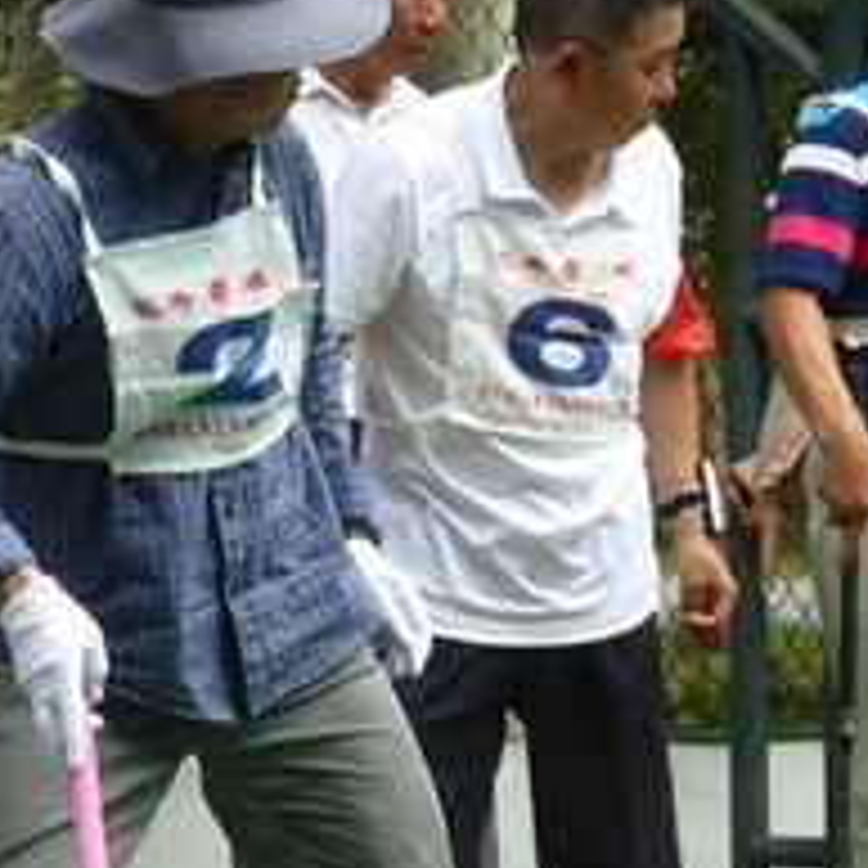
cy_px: 400
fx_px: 8653
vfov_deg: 5.7
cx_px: 229
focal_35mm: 305
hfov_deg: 5.7
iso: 200
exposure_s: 1/320
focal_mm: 18.2
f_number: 5.3
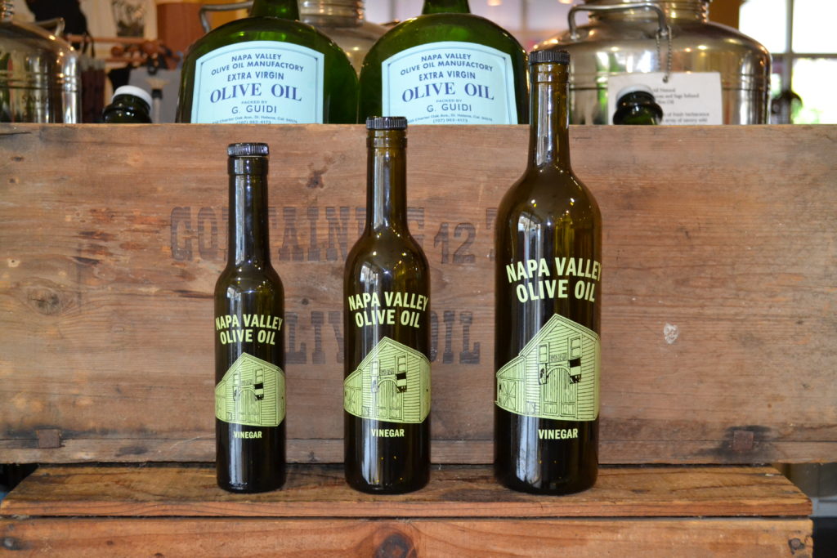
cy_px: 279
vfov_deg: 26.5
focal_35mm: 51
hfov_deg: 38.9
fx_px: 1186
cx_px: 418
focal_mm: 34
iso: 2500
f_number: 5
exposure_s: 1/60
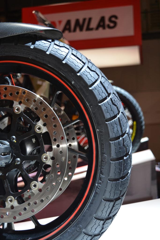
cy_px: 120
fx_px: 310
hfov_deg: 29.0
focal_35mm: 46
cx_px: 80
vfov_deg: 42.3
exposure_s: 1/125
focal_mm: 31
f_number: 4.2
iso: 220
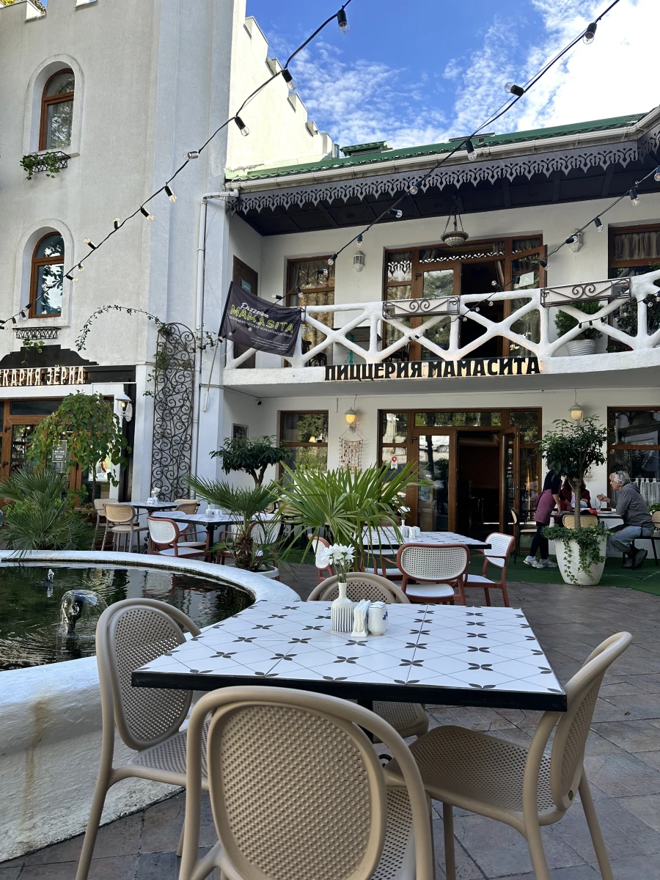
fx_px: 610
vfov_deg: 71.6
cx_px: 330
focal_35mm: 24
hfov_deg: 56.8
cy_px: 440
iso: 80
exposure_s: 1/935
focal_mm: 6.86
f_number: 1.78
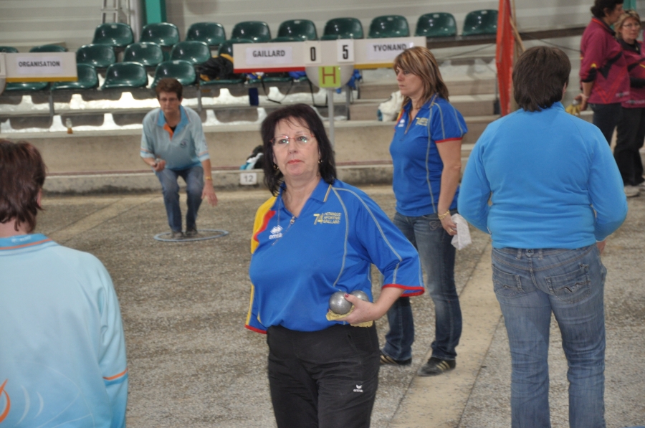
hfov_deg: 17.1
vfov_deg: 11.4
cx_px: 322
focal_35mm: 120
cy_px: 214
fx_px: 2147
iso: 800
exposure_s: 1/60
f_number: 5.3
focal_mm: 80
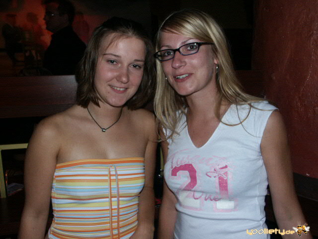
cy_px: 120
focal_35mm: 34
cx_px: 159
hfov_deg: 54.0
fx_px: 312
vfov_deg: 41.8
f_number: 4
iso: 200
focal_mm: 8.8
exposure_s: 1/45
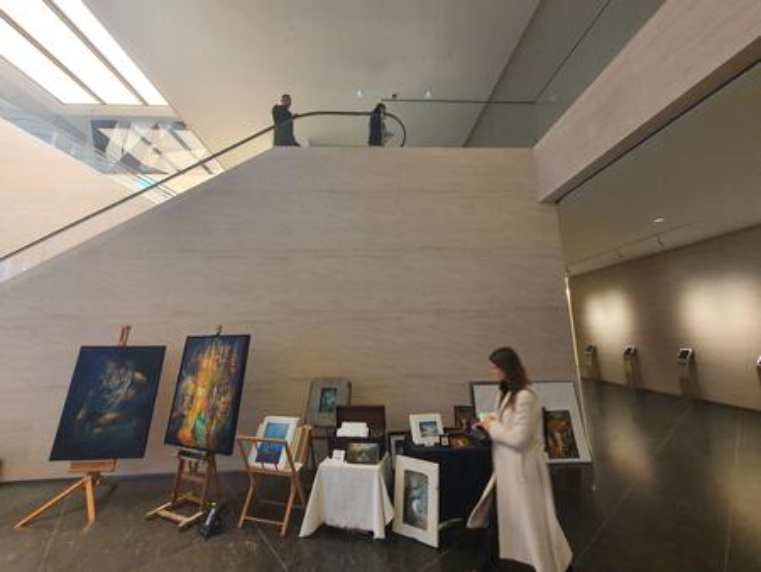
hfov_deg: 106.2
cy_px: 286
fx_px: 286
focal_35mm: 13
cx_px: 380
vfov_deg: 90.0
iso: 200
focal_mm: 1.8
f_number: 2.2
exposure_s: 1/50
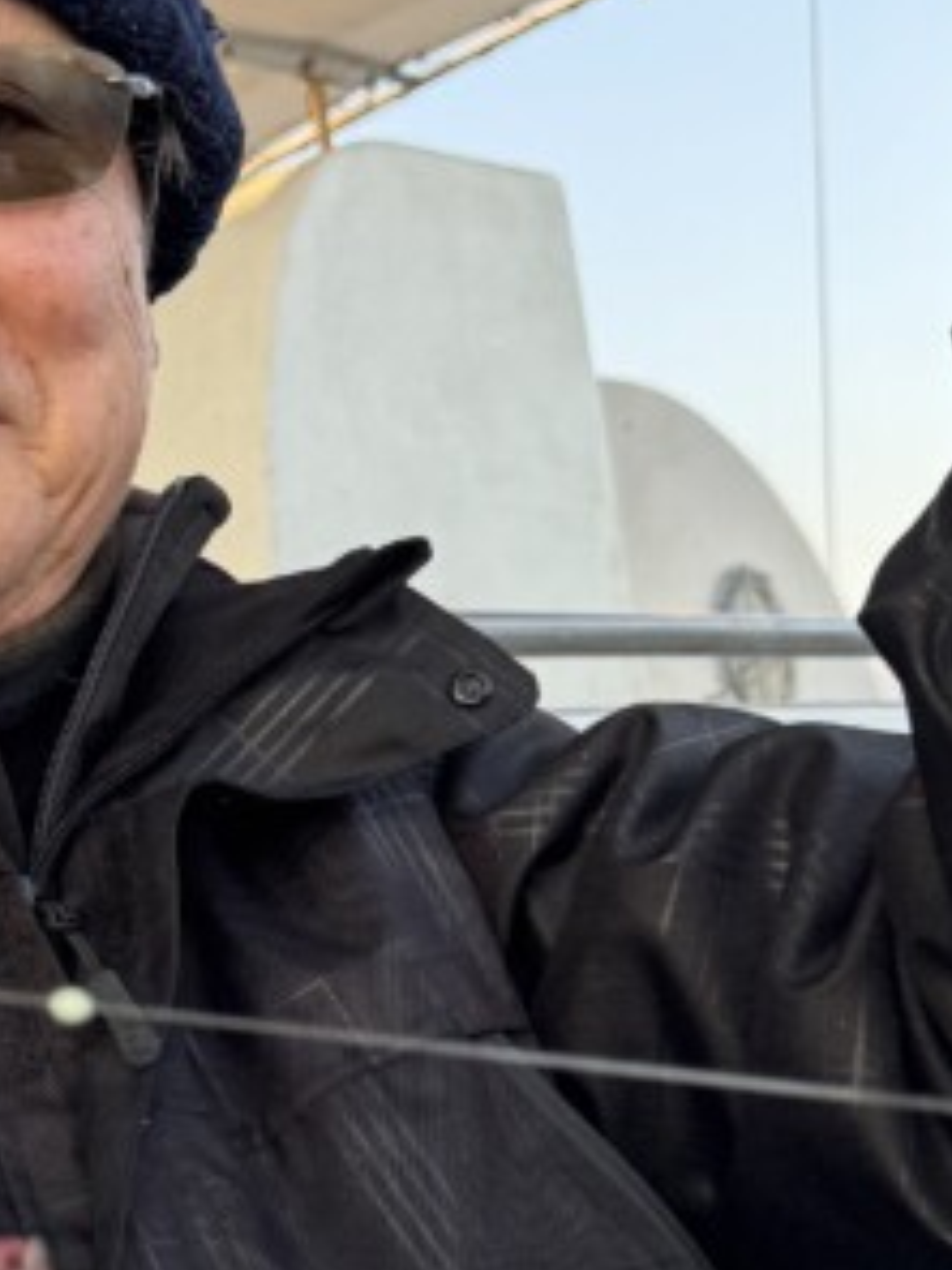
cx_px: -210
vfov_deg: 23.9
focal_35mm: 81
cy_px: 952
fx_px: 2970
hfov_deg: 17.3
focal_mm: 6.76
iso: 80
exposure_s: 1/412
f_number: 1.78
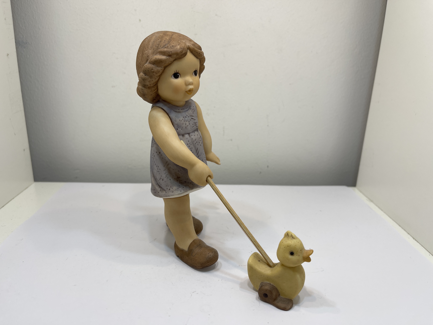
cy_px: 162
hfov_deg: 69.4
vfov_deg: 54.9
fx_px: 313
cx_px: 216
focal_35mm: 25
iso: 32
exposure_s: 1/320
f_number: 1.6
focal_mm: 5.1
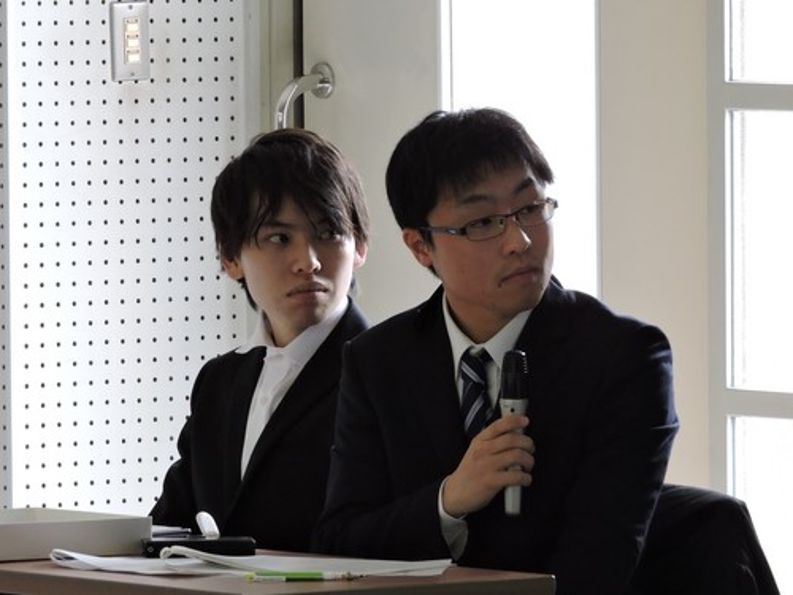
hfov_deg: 7.3
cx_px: 396
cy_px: 298
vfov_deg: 5.5
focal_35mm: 270
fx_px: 6185
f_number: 5.5
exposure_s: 1/40
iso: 400
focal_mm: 48.4
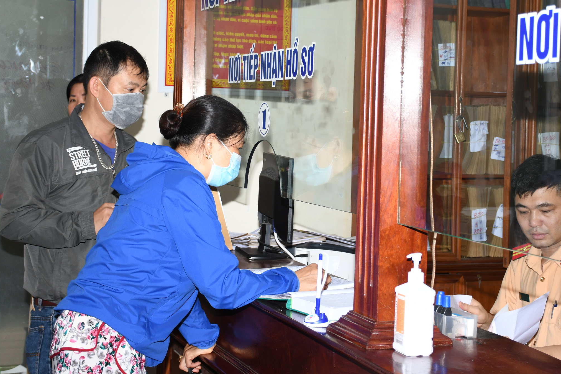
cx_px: 334
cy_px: 140
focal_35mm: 66
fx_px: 1028
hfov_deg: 30.4
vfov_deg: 20.6
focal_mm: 32
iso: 400
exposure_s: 1/200
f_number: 4
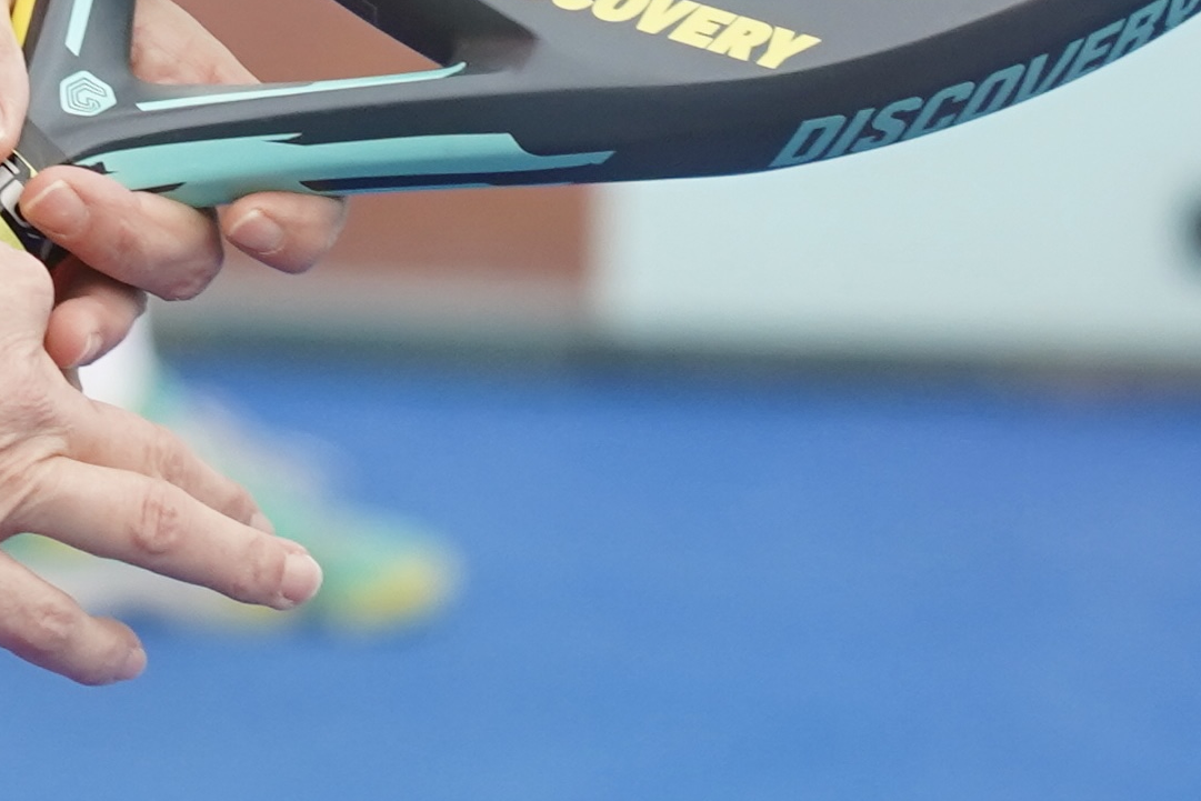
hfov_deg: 8.9
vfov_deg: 5.9
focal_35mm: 230
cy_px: -259
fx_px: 7674
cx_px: 15
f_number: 4
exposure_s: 1/800
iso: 1000
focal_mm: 86
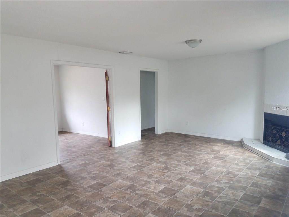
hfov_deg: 67.3
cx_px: 144
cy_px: 108
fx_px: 217
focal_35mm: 26
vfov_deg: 53.1
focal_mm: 4.2
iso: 80
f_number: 1.7
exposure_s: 1/60
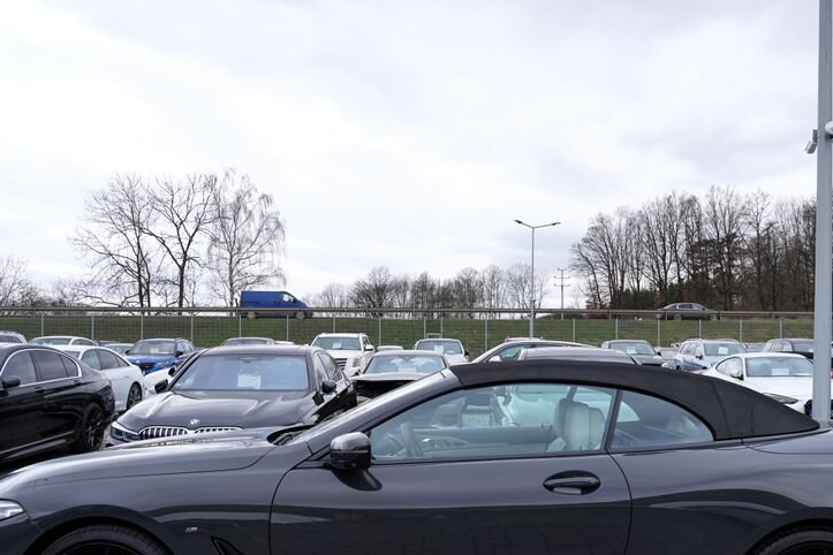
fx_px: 787
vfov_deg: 38.5
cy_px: 363
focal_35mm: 34
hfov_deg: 55.6
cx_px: 478
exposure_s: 1/160
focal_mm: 24
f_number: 6.3
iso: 100
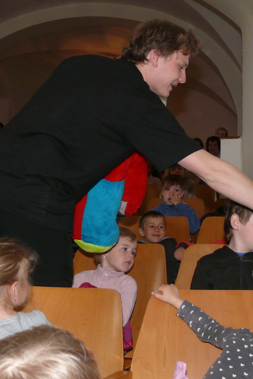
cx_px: 228
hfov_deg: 22.4
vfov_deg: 33.9
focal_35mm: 59
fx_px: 622
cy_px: 171
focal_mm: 7.4
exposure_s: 1/125
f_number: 2.8
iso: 200
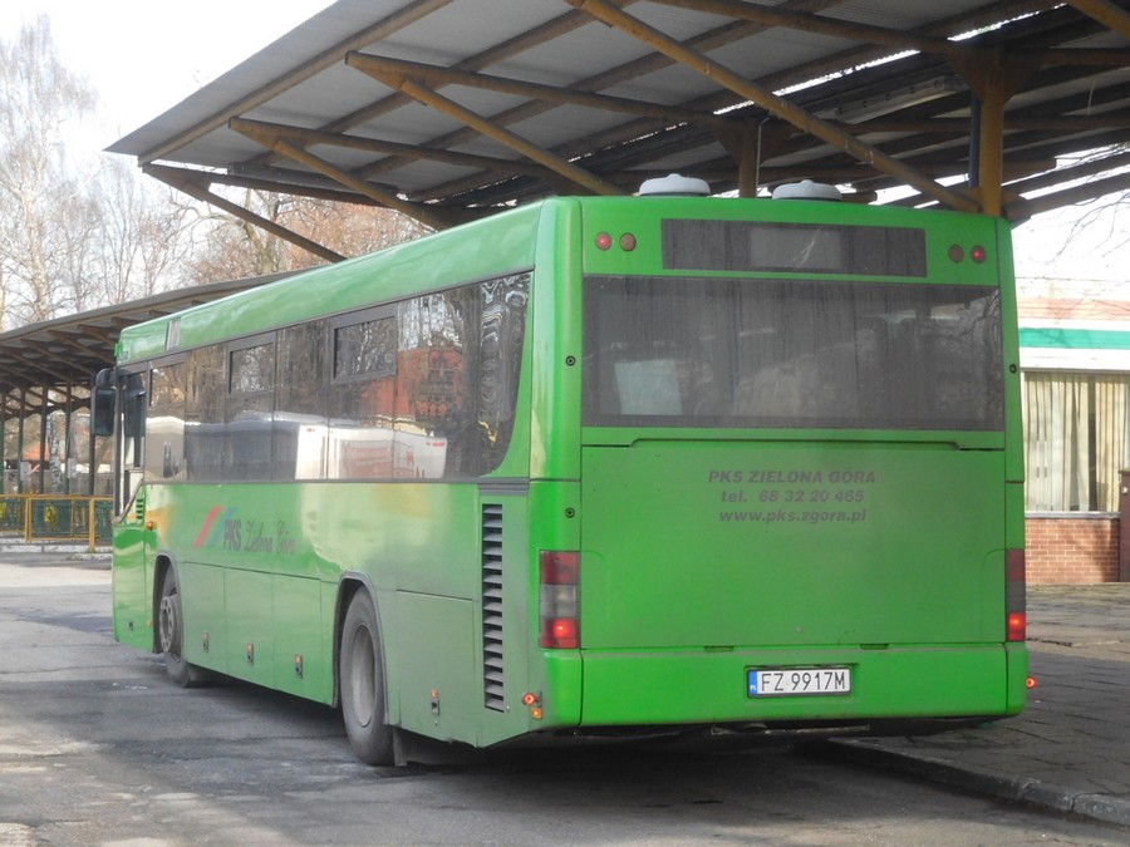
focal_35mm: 80
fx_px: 2612
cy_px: 424
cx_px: 565
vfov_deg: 18.4
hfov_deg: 24.4
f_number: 4.6
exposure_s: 1/250
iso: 280
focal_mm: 14.3
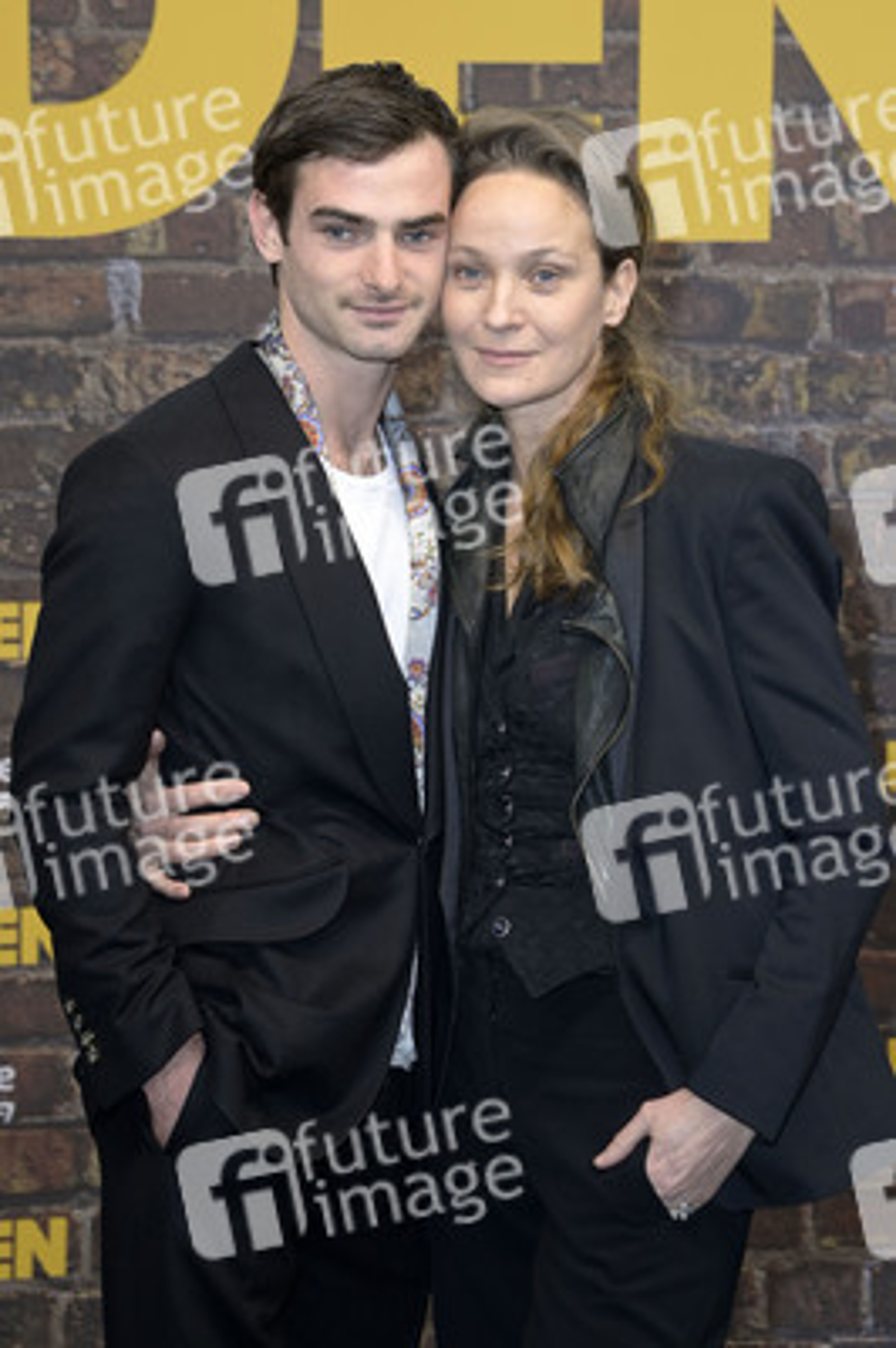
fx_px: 3179
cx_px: 448
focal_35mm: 85
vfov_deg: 23.9
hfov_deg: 16.0
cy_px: 674
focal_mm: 85
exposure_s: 1/200
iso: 500
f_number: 5.6
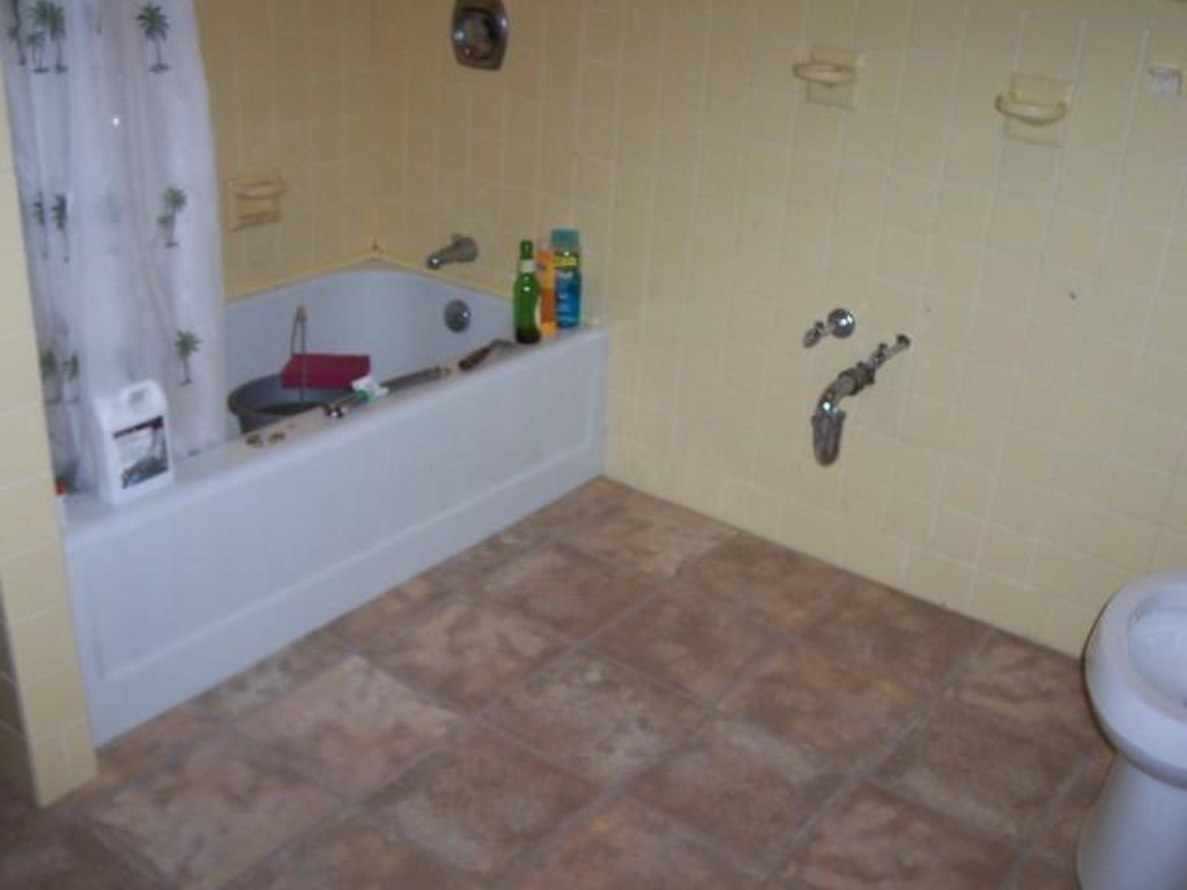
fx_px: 1269
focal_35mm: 37
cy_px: 445
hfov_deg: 50.1
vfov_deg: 38.7
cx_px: 594
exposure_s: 1/60
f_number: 2.8
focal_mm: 5.6
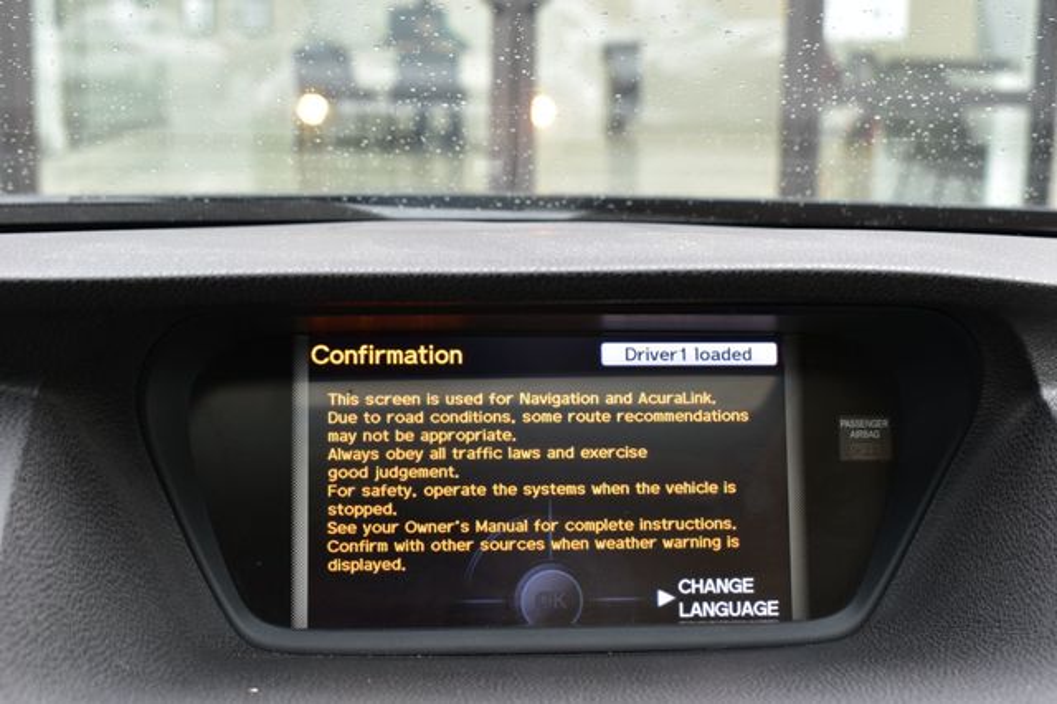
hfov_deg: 37.9
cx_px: 528
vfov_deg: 25.7
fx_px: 1541
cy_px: 352
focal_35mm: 52
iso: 400
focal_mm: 35
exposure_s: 1/20
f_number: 6.3
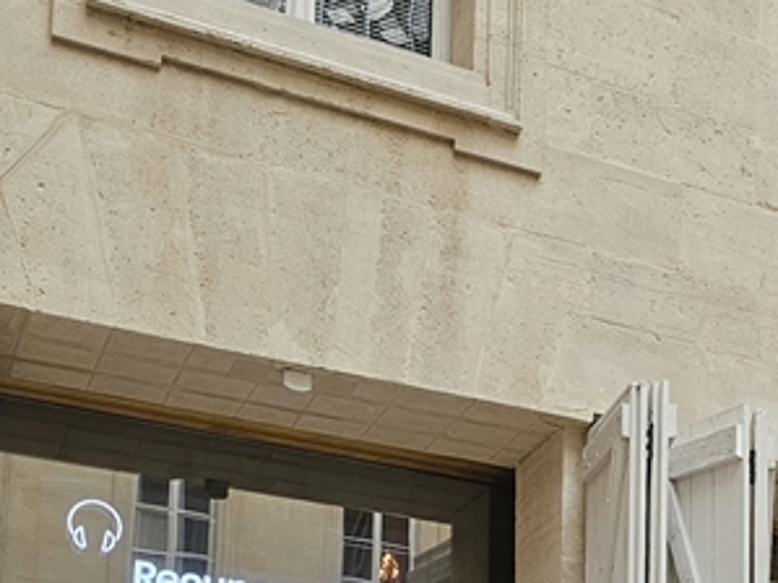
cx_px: 843
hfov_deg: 23.8
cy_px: 869
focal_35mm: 77
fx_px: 1730
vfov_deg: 17.3
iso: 400
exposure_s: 1/120
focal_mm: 6.3
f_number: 1.7
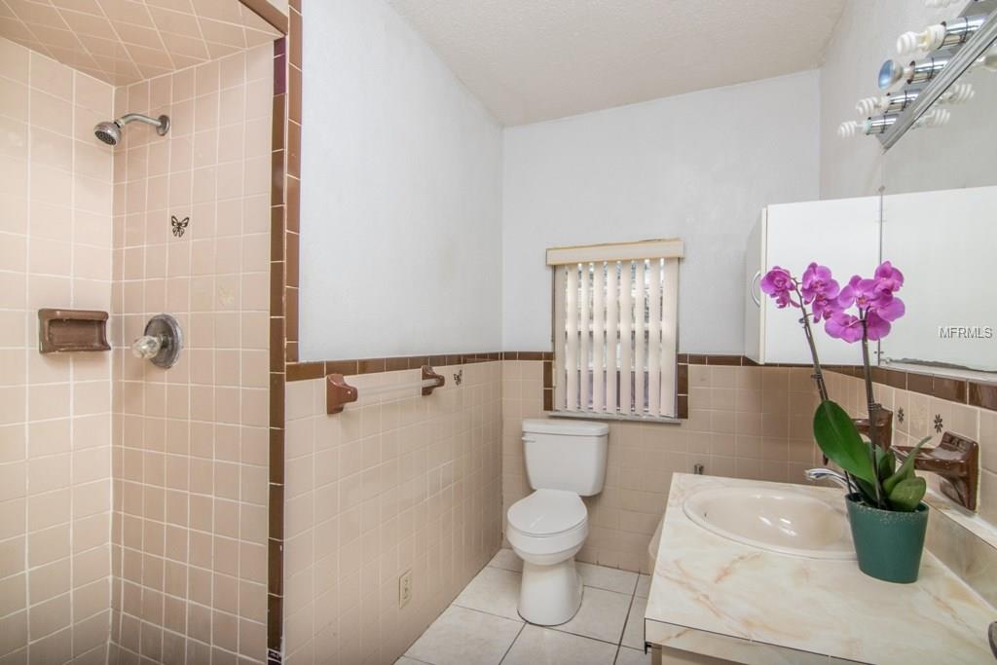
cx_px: 498
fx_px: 457
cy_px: 332
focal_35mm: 16
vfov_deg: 72.1
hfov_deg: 95.0
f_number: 14
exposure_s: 1/250
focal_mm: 11
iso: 640
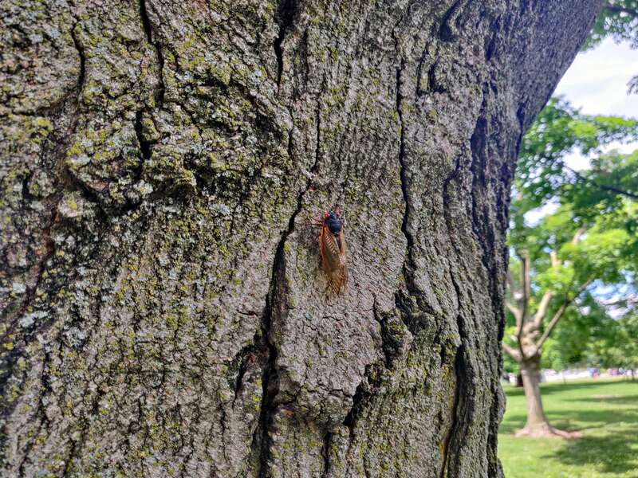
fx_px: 461
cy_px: 239
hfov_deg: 69.4
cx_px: 319
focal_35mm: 25
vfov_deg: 54.9
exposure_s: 1/100
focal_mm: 4.25
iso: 160
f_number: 1.7
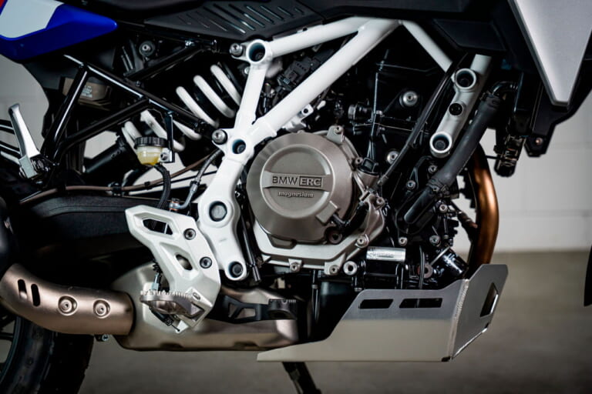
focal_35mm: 62
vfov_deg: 22.0
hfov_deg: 32.6
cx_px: 296
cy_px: 197
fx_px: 1013
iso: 400
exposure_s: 1/125
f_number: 2.8
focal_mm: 61.6
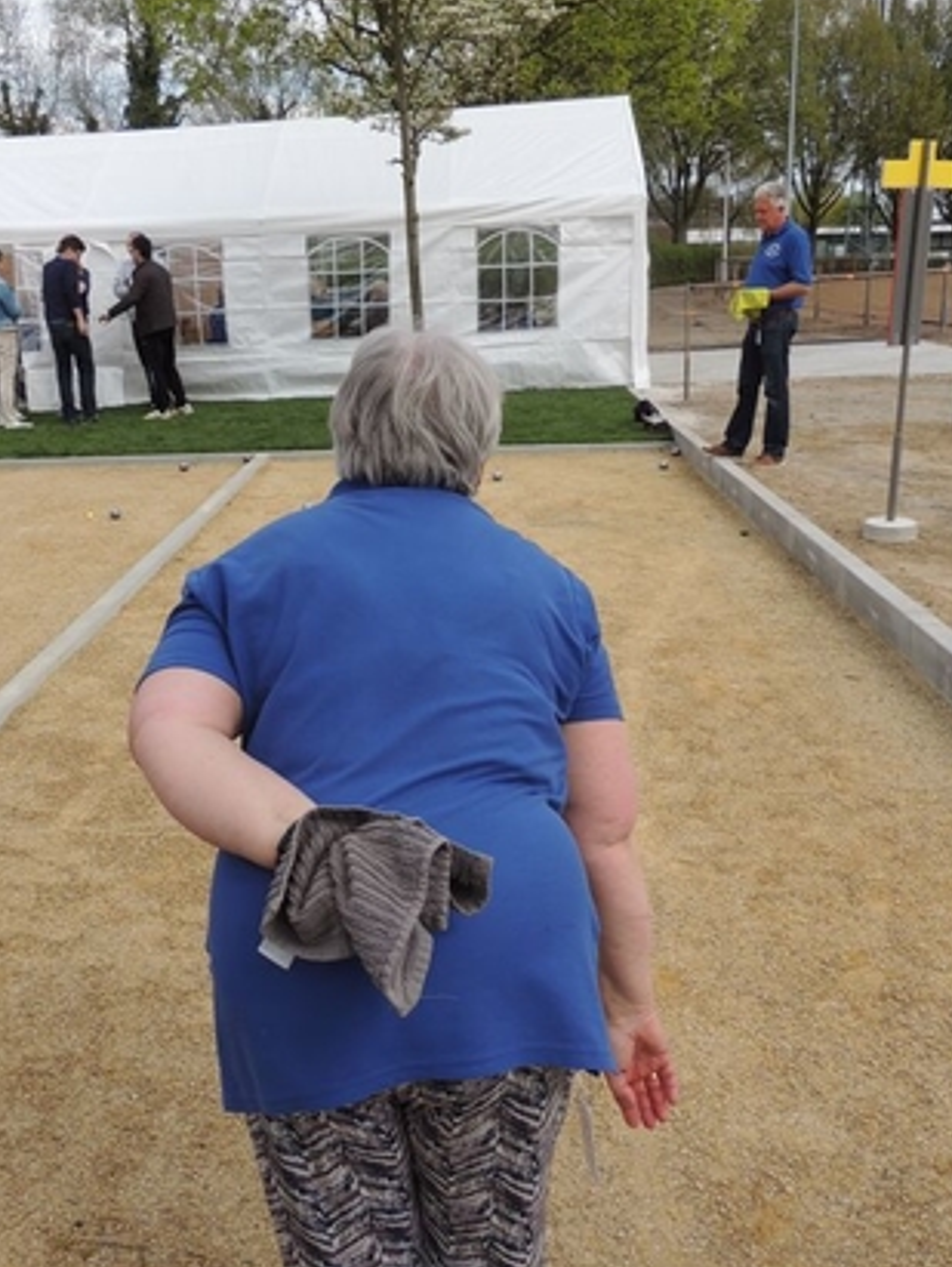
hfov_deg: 40.7
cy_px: 672
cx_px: 422
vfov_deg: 52.6
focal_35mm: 35
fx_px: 1281
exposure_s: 1/1000
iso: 100
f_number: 3
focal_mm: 4.3
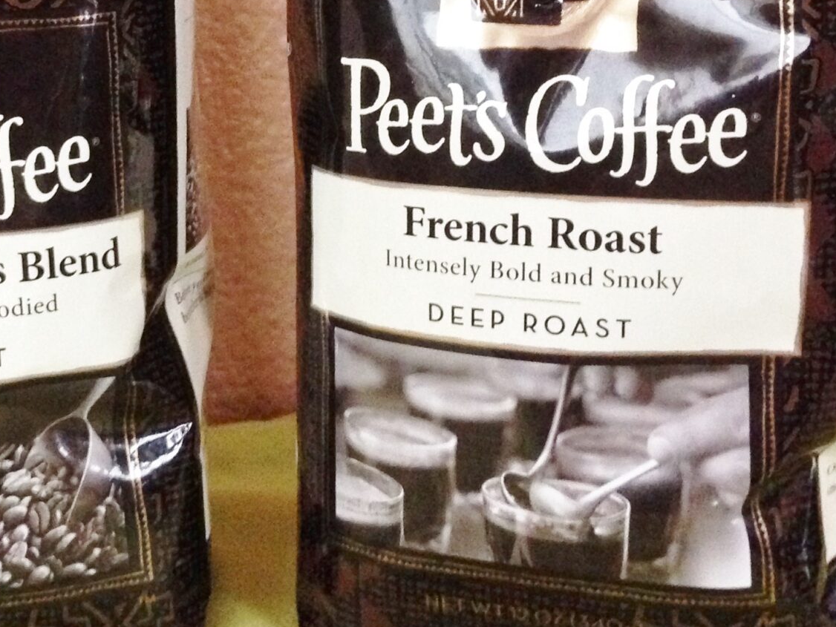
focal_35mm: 75
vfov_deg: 19.3
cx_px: 238
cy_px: 78
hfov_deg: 25.8
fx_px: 1812
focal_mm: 4.12
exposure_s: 1/15
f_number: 2.4
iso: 500
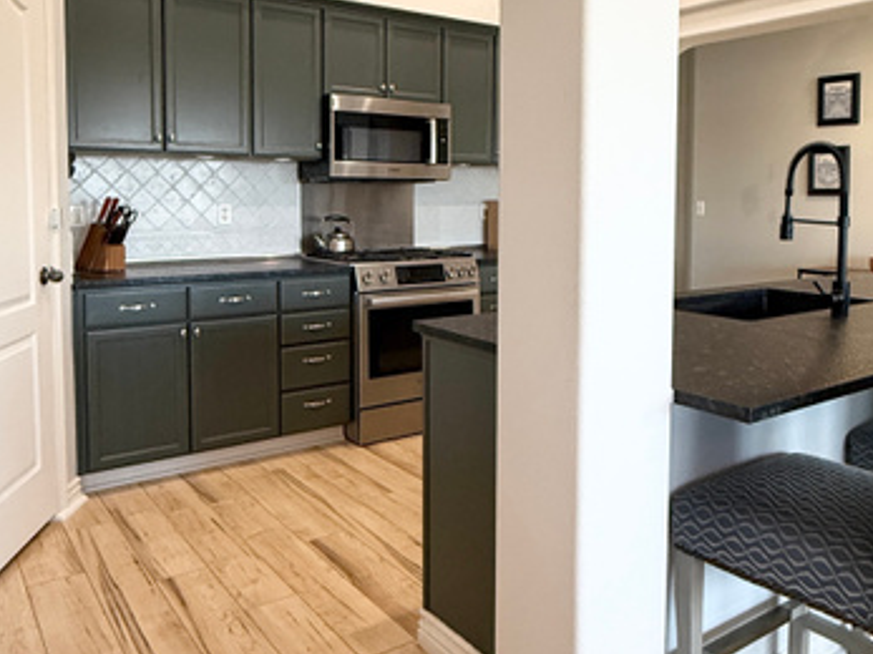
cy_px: 244
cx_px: 463
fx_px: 782
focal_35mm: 31
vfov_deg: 45.0
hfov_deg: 58.3
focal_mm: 2.22
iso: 320
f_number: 2.2
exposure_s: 1/120
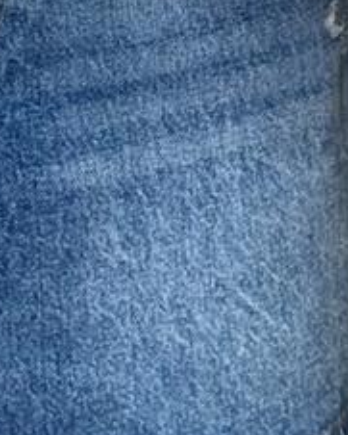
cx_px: -13
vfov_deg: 5.5
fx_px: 4259
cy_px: -780
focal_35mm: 331
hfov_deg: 4.7
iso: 50
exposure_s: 1/153
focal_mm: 6.76
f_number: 1.78
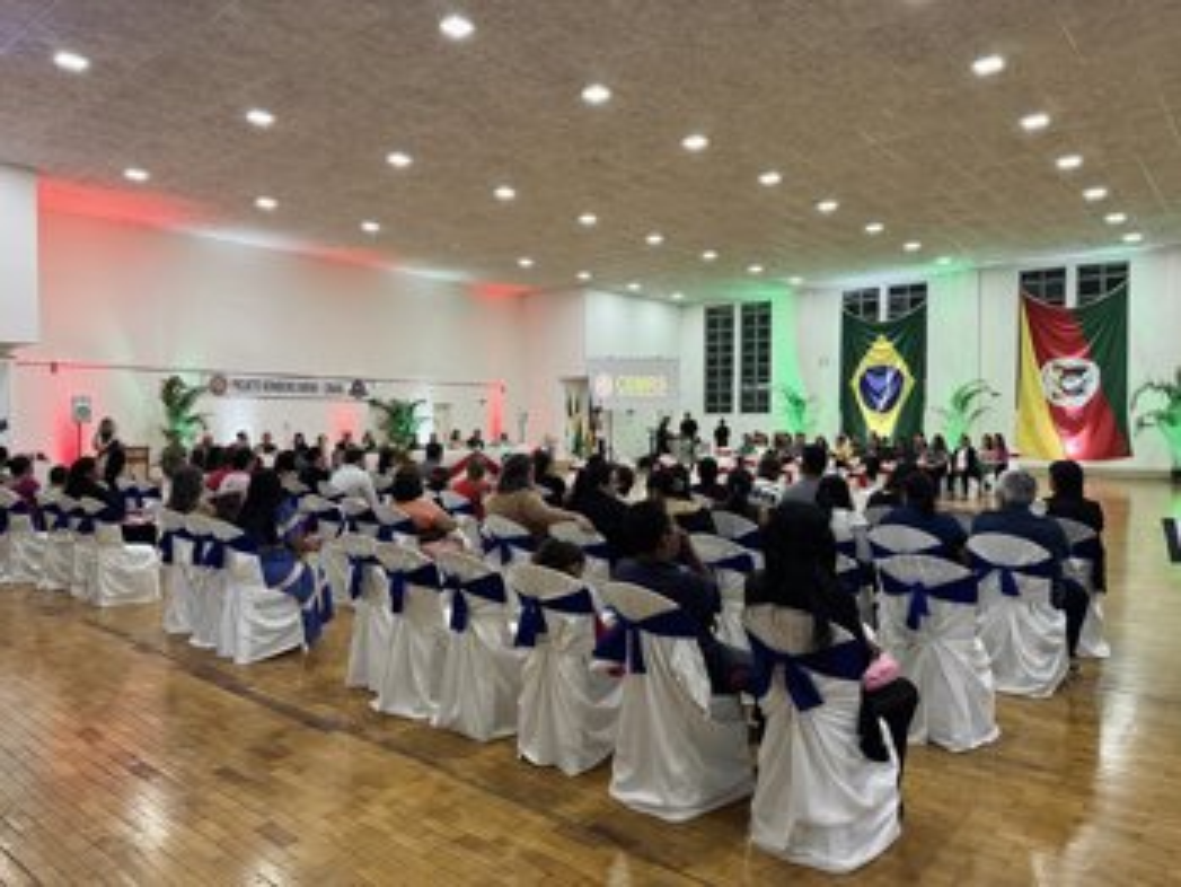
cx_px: 590
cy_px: 444
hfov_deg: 71.6
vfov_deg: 56.8
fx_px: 819
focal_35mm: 24
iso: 400
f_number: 1.78
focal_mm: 6.76
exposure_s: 1/60
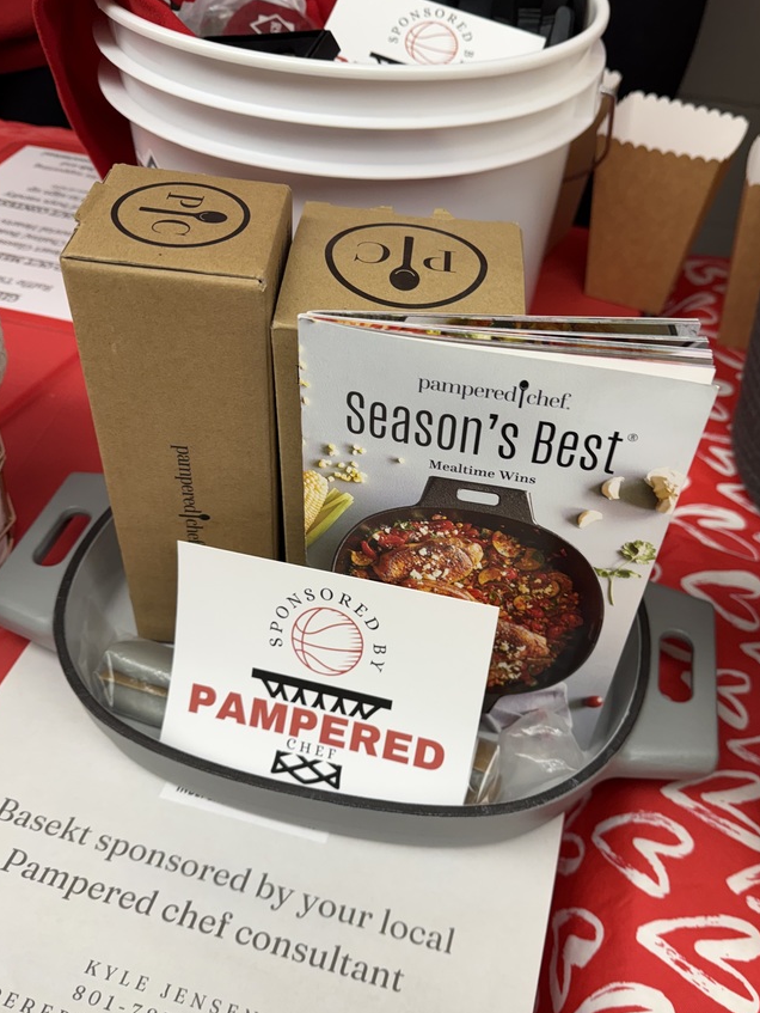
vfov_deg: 61.6
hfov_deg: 48.1
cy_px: 524
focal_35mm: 29
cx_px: 443
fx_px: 848
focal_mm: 6.76
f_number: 1.78
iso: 125
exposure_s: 1/120
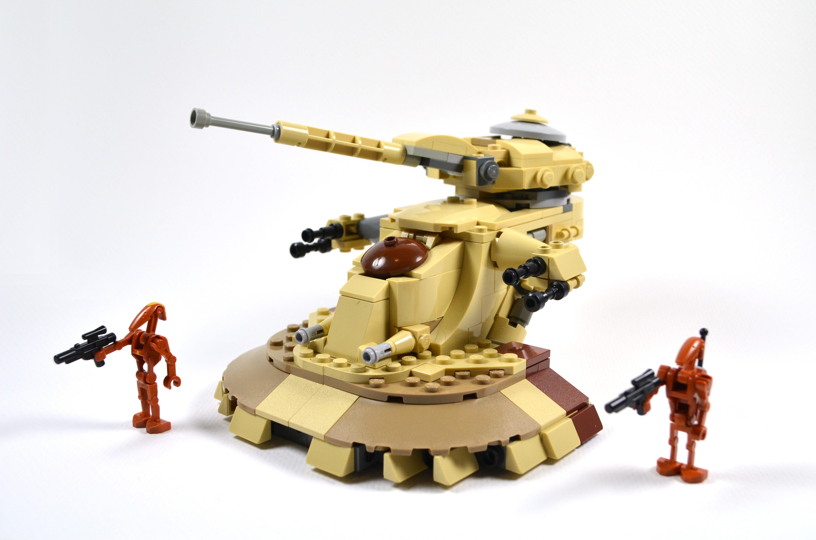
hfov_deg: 49.6
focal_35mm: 39
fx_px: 882
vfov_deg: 34.1
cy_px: 270
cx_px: 408
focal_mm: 26
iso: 400
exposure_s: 1/250
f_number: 6.3
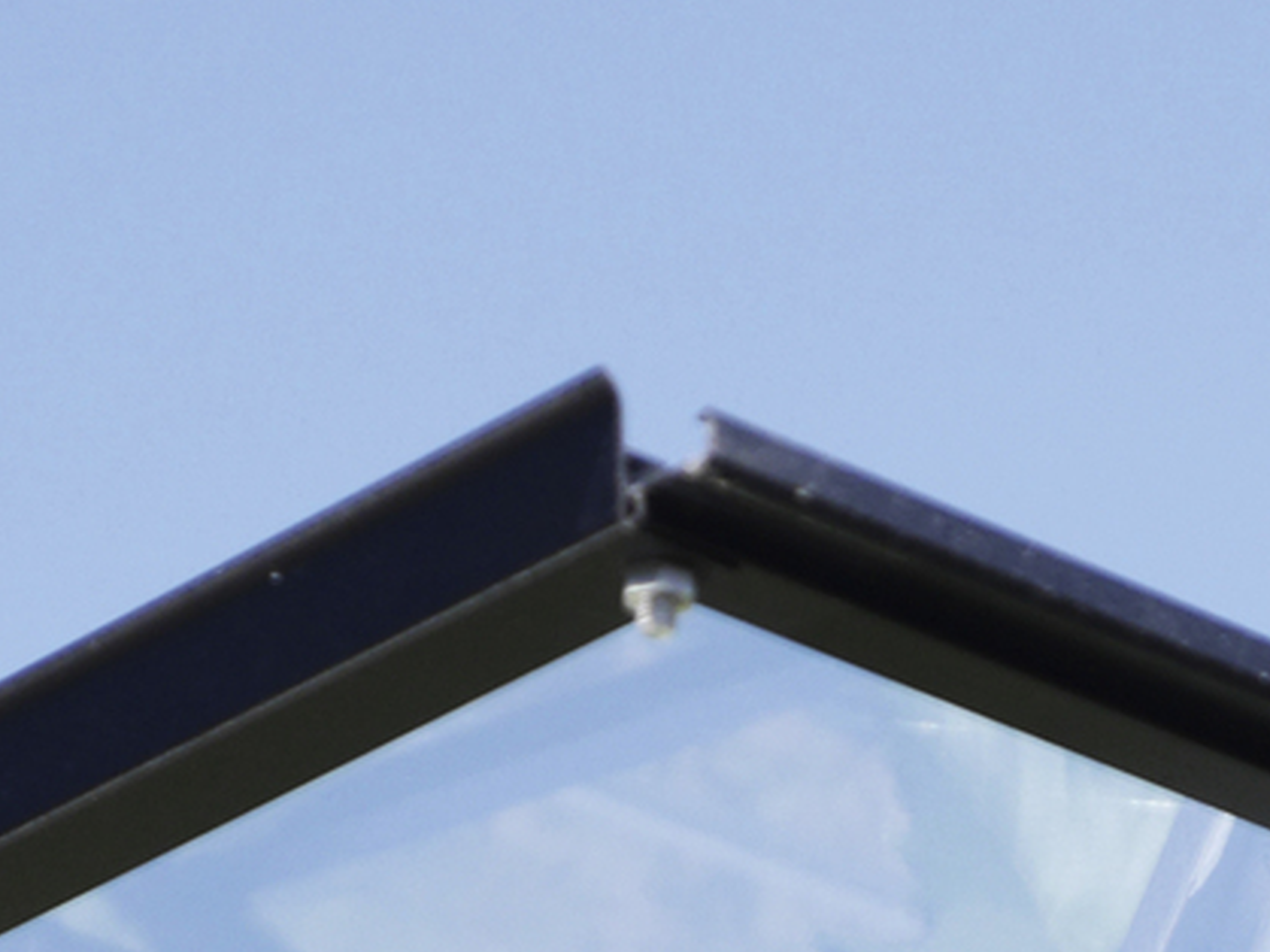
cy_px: 1892
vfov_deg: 5.5
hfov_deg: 7.4
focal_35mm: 266
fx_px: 9756
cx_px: 1328
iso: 200
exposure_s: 1/1300
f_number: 2.8
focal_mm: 29
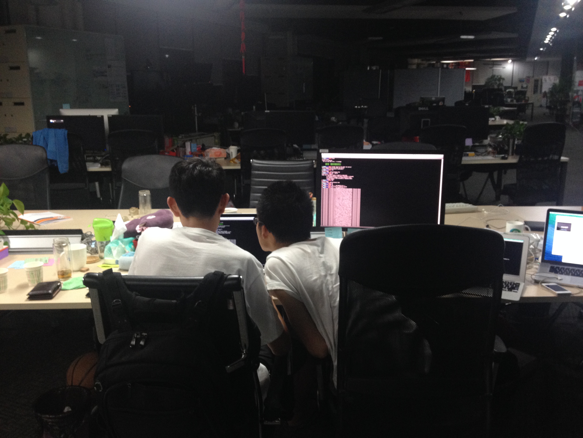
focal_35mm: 35
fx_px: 589
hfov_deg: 52.6
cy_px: 219
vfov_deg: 40.7
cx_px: 292
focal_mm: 4.28
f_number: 2.4
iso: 160
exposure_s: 1/20
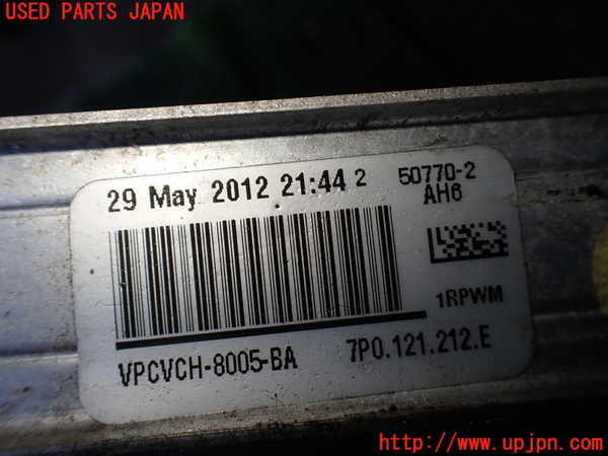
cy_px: 228
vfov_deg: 46.8
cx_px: 304
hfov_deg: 60.0
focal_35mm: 30
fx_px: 527
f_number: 3.2
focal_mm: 5.4
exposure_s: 1/125
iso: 100
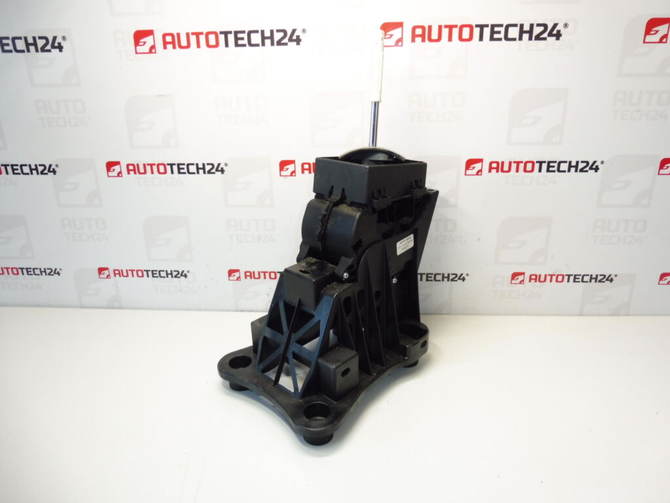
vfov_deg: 56.8
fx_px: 465
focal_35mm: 24
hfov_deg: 71.6
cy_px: 252
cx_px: 335
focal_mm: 4.3
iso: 200
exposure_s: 1/60
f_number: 3.5
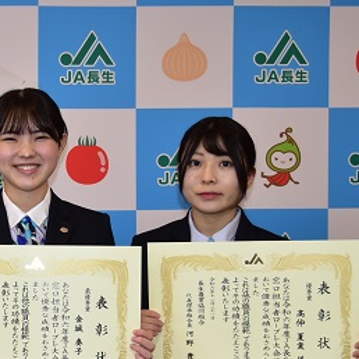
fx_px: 1056
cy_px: 278
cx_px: 14
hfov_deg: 18.9
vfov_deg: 19.1
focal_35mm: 90
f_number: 4.2
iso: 400
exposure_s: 1/80
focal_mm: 28
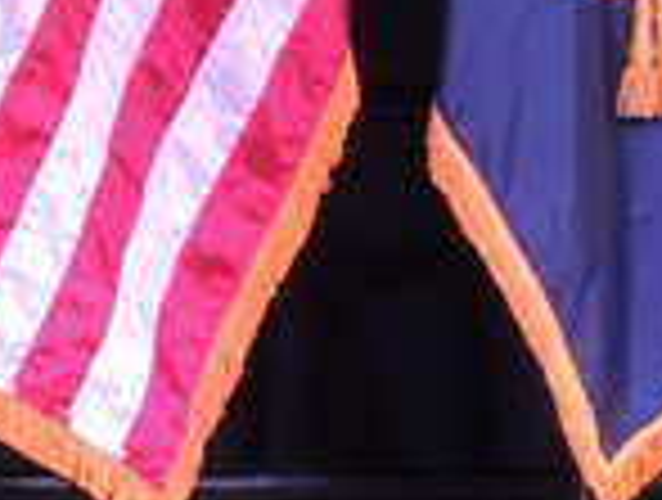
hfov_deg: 4.8
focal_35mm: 407
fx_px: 7803
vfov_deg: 3.7
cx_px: -104
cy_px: -77
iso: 400
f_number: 3.9
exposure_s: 1/40
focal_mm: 13.3
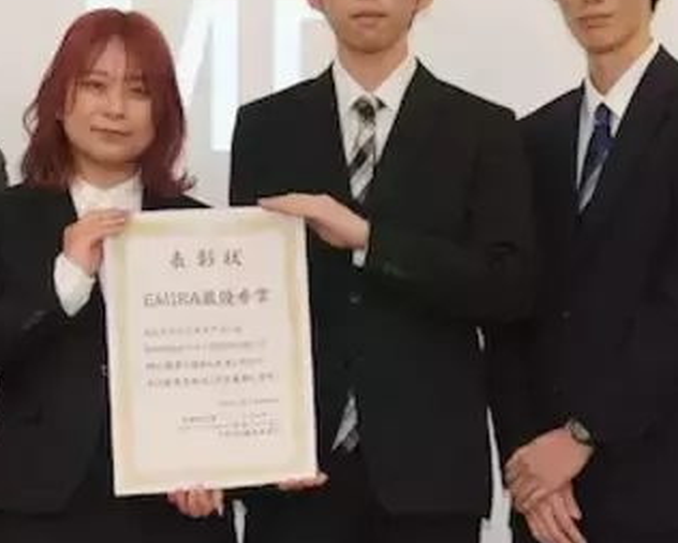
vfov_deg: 6.5
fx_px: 4757
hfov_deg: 8.1
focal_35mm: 237
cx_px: 219
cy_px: 189
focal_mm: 89
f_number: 6.3
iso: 3200
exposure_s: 1/250
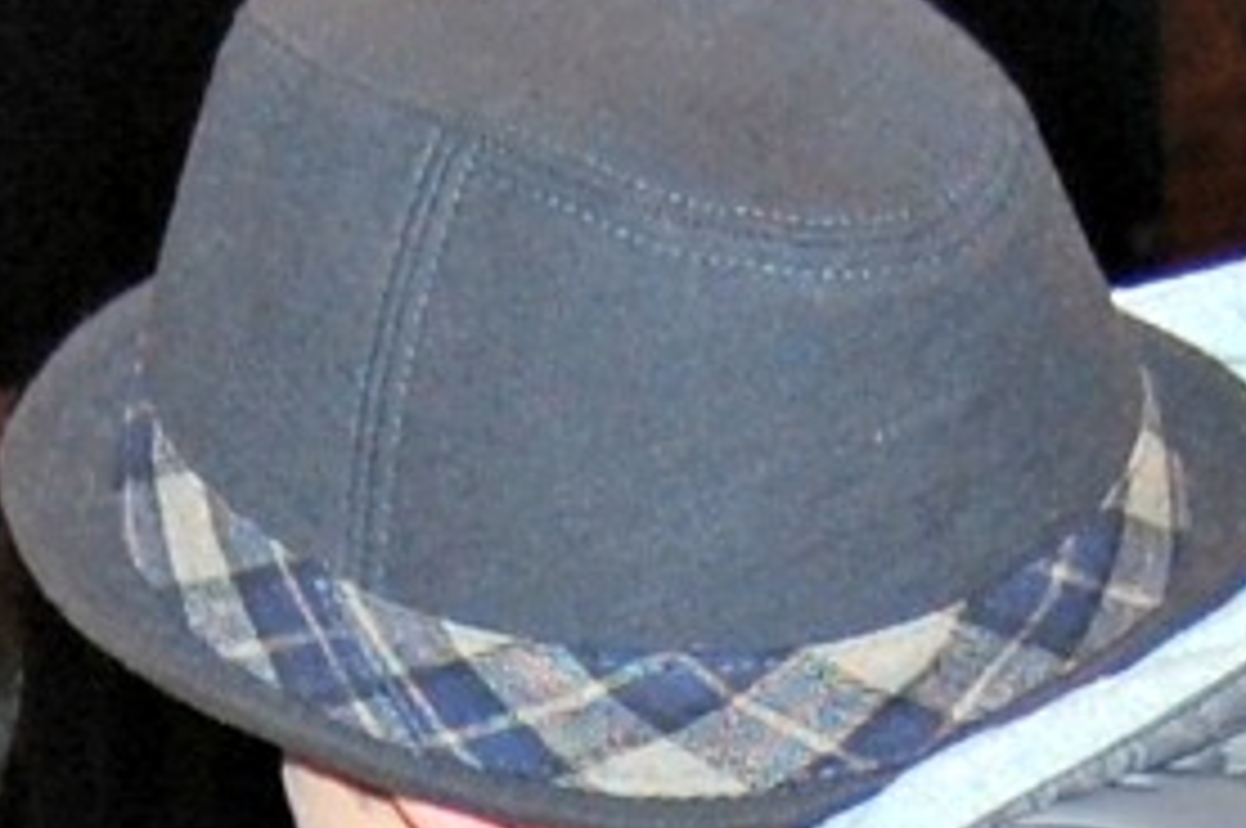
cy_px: 1818
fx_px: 8954
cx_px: 803
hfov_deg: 8.0
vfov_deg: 5.2
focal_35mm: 259
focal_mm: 22
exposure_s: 1/60
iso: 400
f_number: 3.8
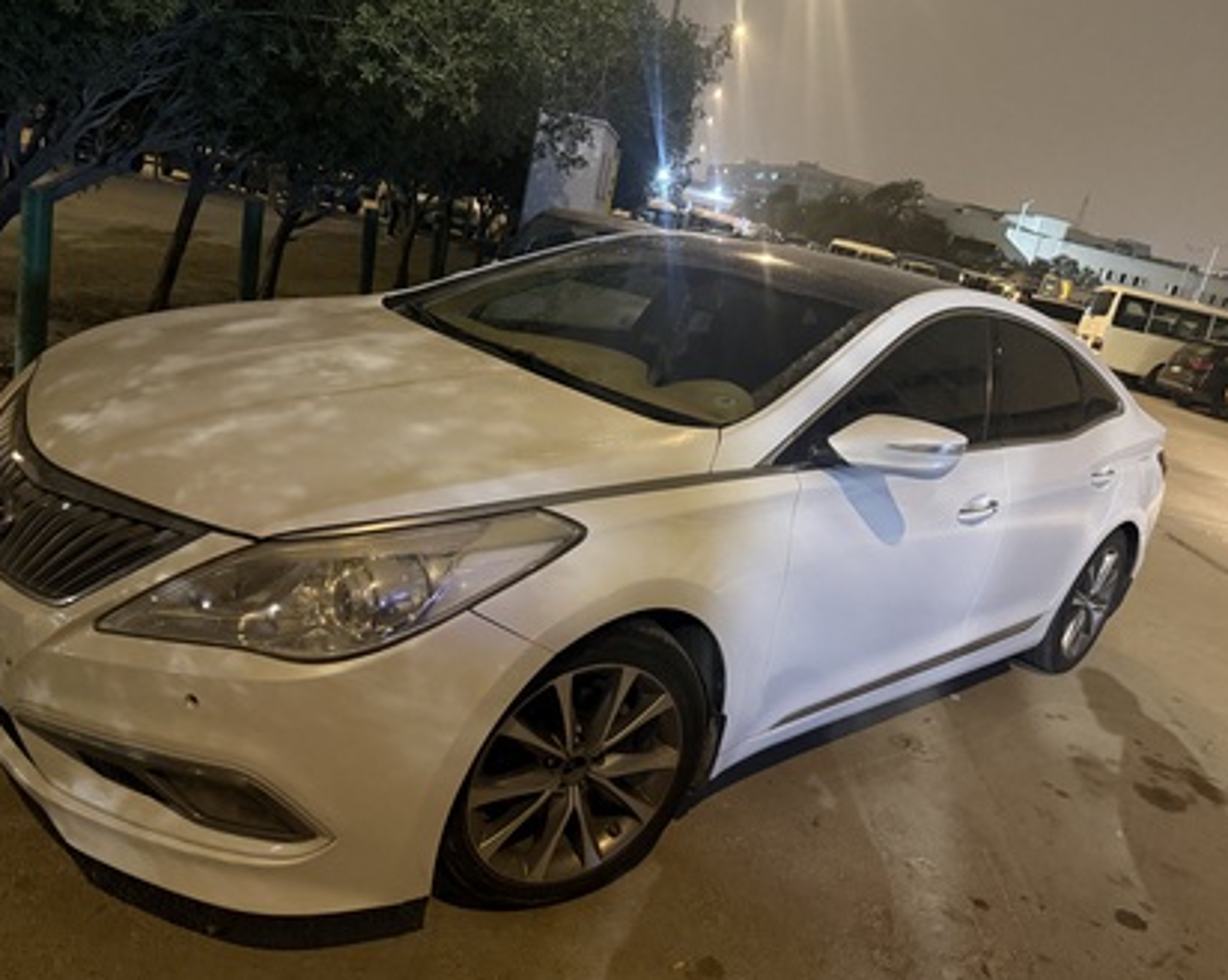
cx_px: 618
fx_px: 944
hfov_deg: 66.1
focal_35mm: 26
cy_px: 481
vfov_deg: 54.9
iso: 1000
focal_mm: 6.76
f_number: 1.78
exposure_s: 1/30
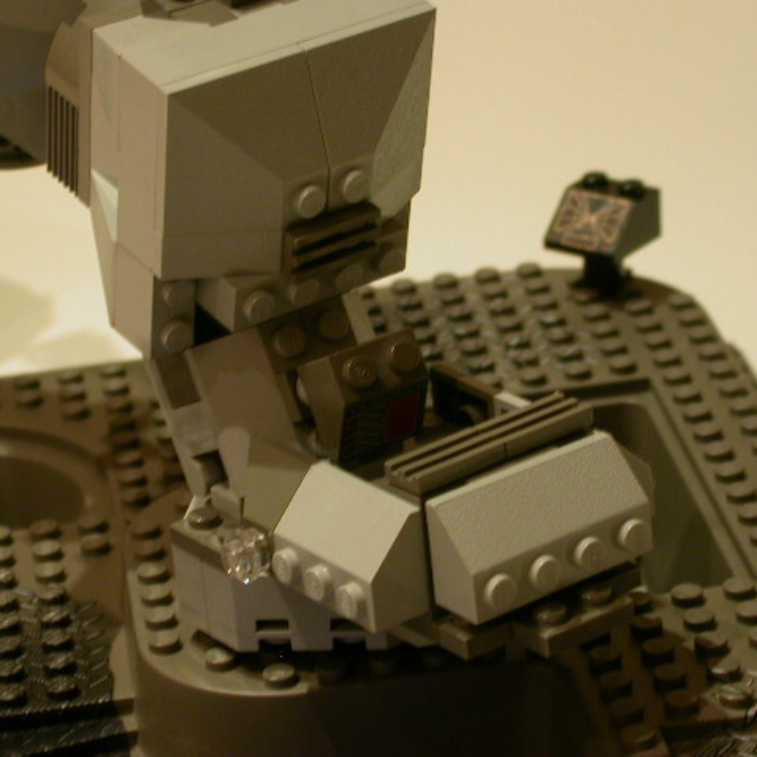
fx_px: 3662
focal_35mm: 148
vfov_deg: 11.8
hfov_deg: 11.8
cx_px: 366
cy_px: 378
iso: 100
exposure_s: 1/6.6
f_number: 4.5
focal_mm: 25.9
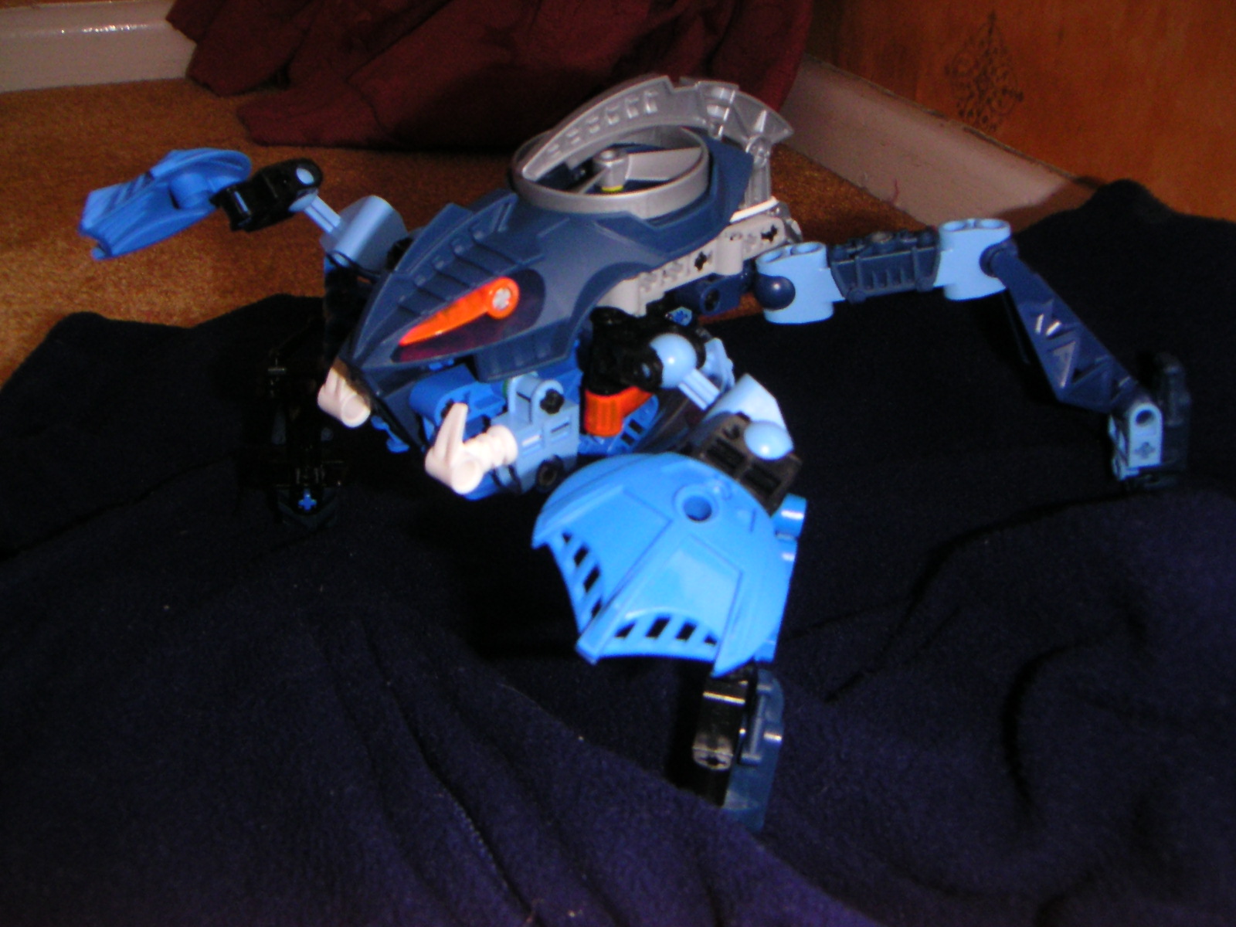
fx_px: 1393
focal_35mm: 39
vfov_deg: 36.8
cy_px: 464
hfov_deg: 47.9
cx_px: 618
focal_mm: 5.1
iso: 200
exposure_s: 1/45
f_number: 6.7
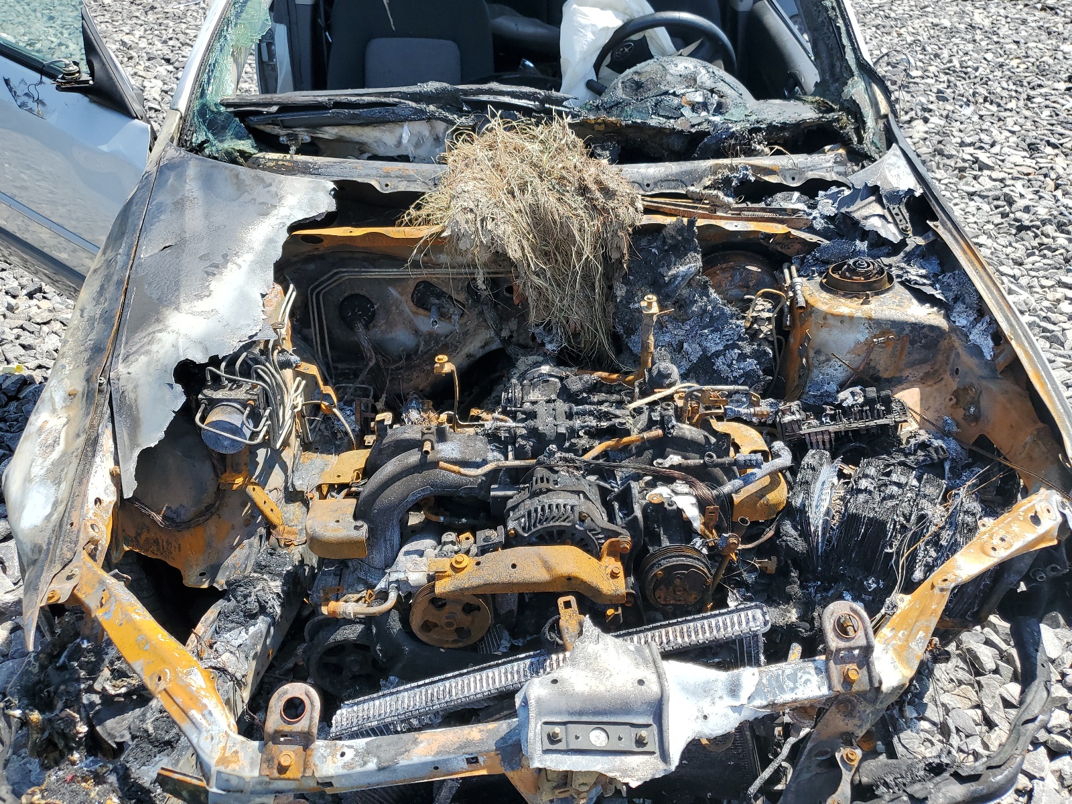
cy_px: 402
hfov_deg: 67.3
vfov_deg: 53.1
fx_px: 805
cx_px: 536
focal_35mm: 26
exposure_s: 1/1429
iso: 50
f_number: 1.5
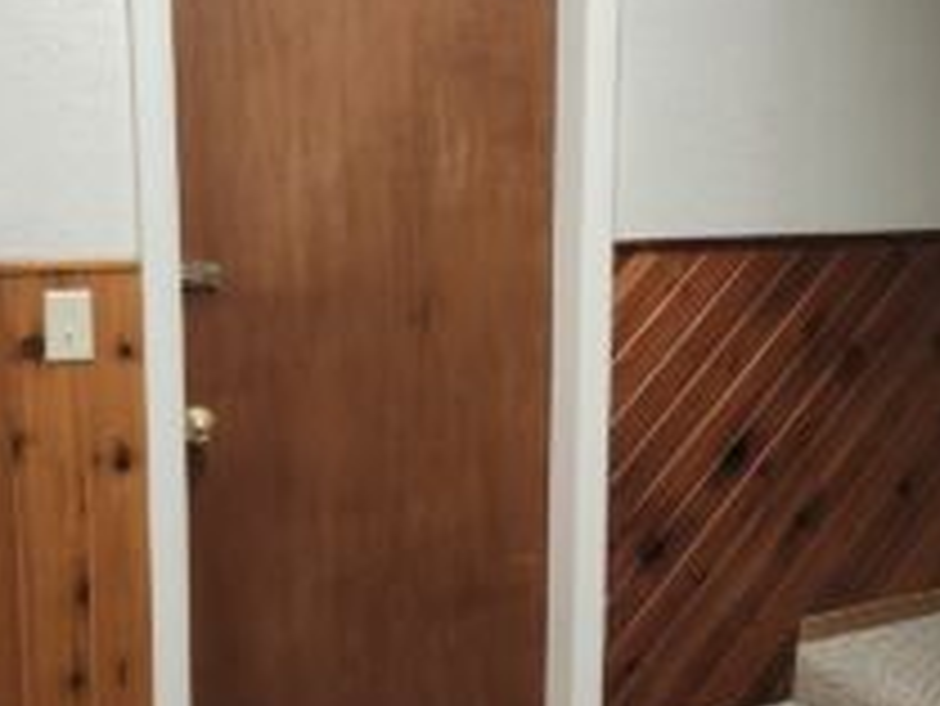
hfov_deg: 42.8
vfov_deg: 32.8
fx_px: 1196
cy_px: 288
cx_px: 526
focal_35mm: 44
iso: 250
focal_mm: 5.4
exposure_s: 1/60
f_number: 1.8
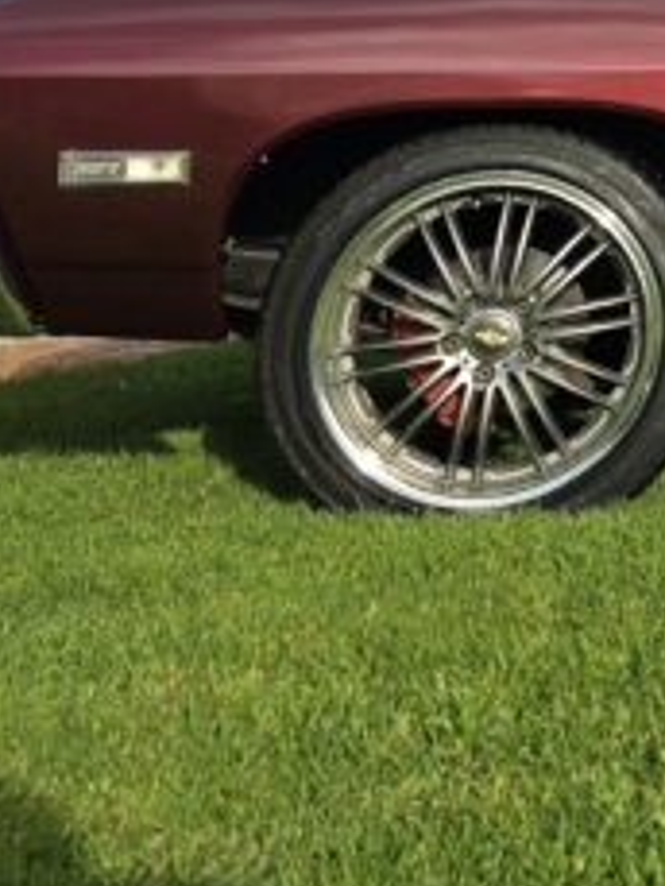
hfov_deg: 15.4
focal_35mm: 80
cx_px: 1257
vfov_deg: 22.6
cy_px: -157
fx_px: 2047
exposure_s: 1/612
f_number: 1.7
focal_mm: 6.3
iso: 12
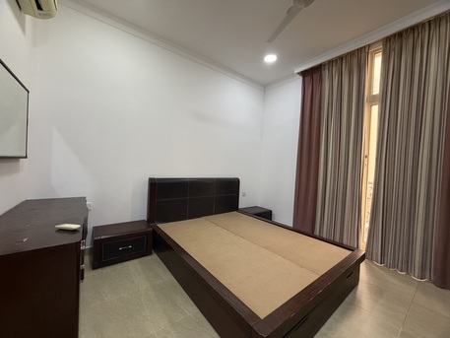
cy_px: 169
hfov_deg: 102.0
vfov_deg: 85.7
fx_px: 182
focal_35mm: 14
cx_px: 225
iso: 250
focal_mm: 2.22
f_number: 2.2
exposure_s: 1/50
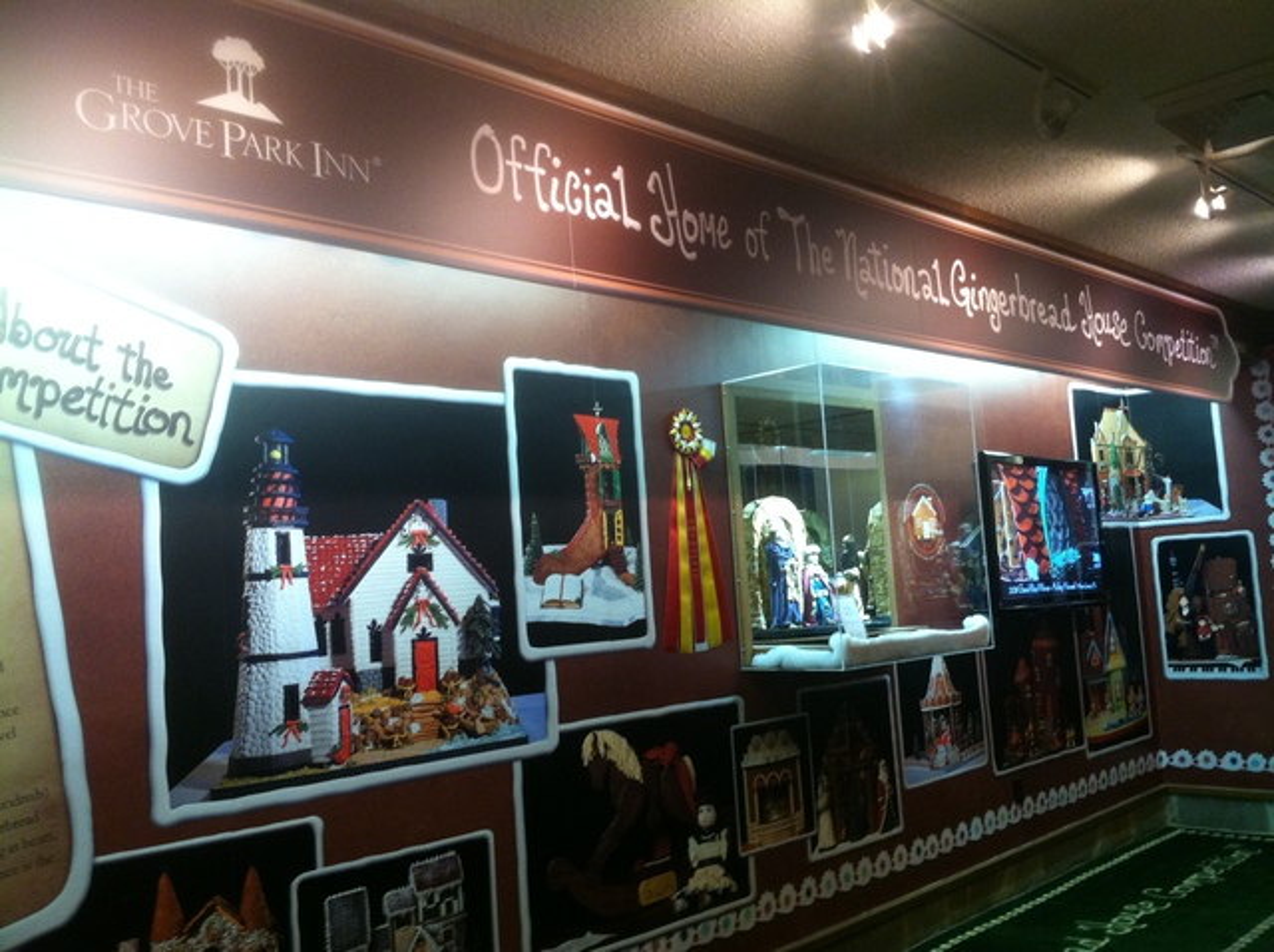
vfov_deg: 40.6
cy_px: 476
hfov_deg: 52.7
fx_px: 1286
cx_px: 637
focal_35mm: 35
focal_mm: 3.85
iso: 200
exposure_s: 1/15
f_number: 2.8
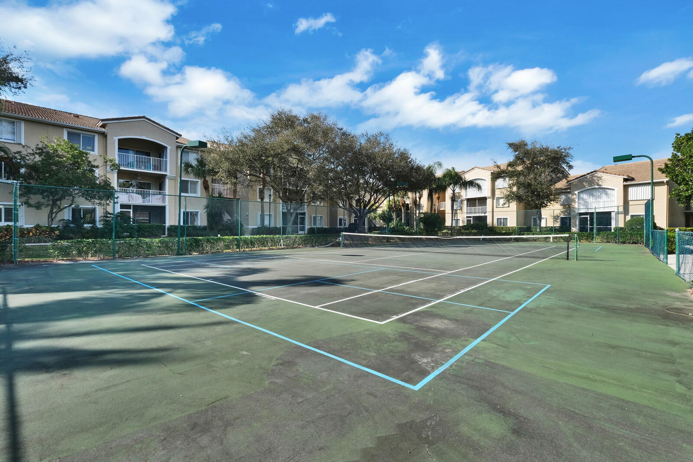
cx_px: 346
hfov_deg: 100.4
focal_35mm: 15
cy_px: 231
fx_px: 289
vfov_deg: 77.3
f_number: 11
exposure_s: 1/75
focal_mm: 10
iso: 320
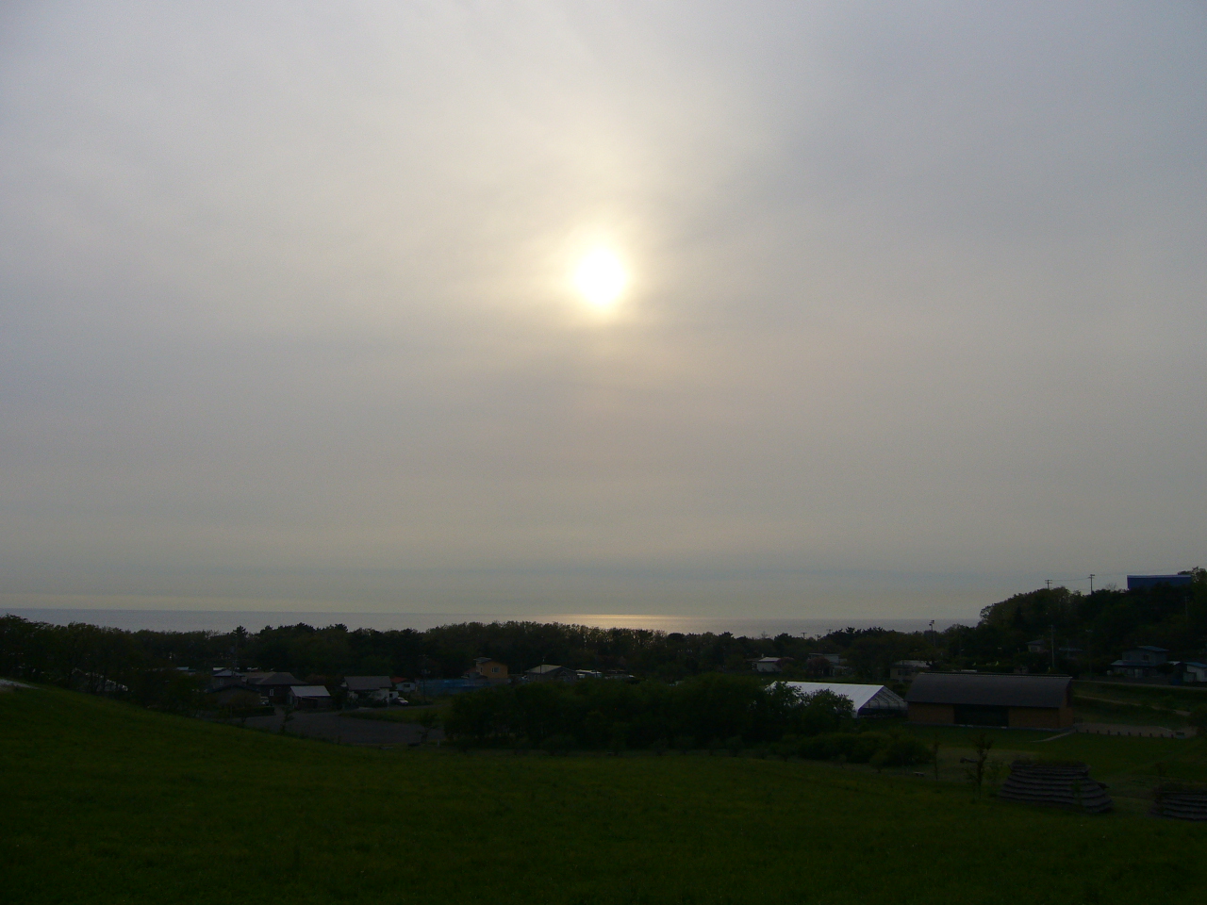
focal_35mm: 35
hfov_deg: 52.6
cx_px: 604
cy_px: 452
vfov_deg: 40.7
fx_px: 1220
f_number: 5.6
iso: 80
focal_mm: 5.8
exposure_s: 1/400
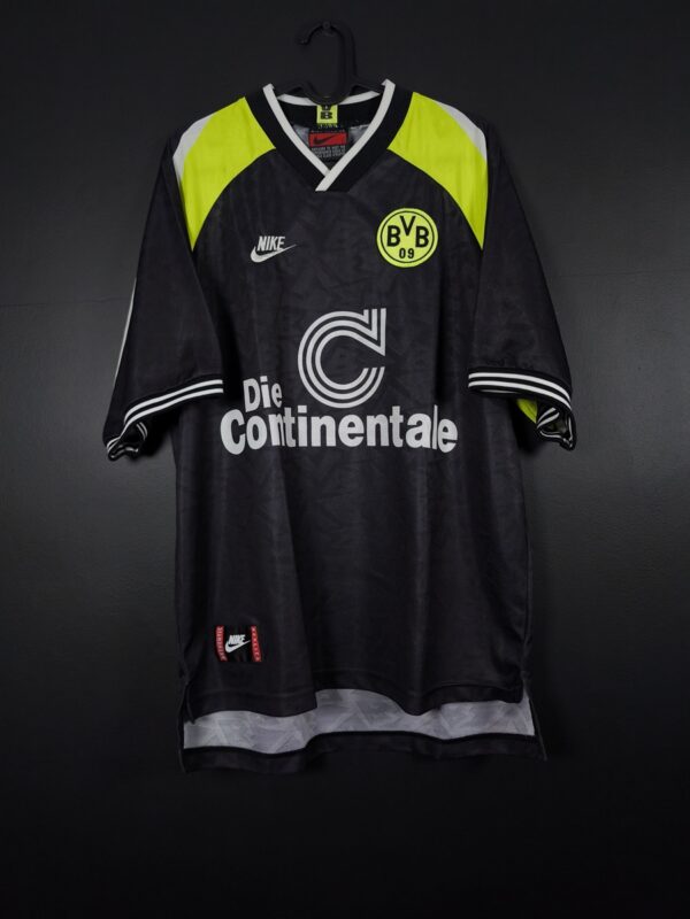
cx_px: 345
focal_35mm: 23
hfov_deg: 58.9
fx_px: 611
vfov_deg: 73.9
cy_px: 460
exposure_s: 1/160
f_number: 1.6
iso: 400
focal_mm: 6.57
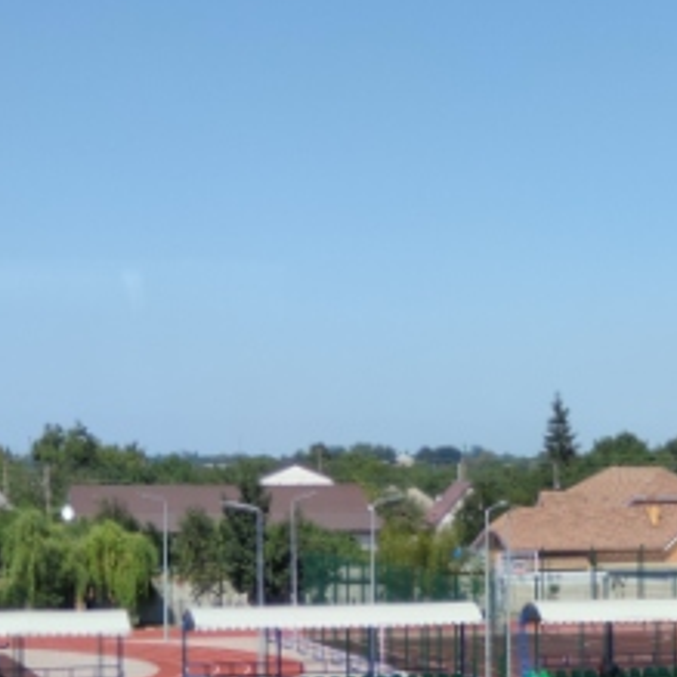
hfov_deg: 18.4
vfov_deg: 18.5
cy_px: 420
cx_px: 485
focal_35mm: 94
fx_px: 2080
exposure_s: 1/780
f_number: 2.4
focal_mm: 5.55
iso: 100
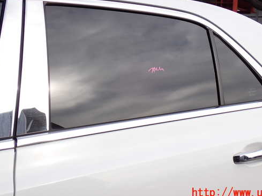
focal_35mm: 54
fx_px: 409
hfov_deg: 35.5
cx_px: 152
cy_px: 80
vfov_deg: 27.0
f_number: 4
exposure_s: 1/500
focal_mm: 7.84
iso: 100
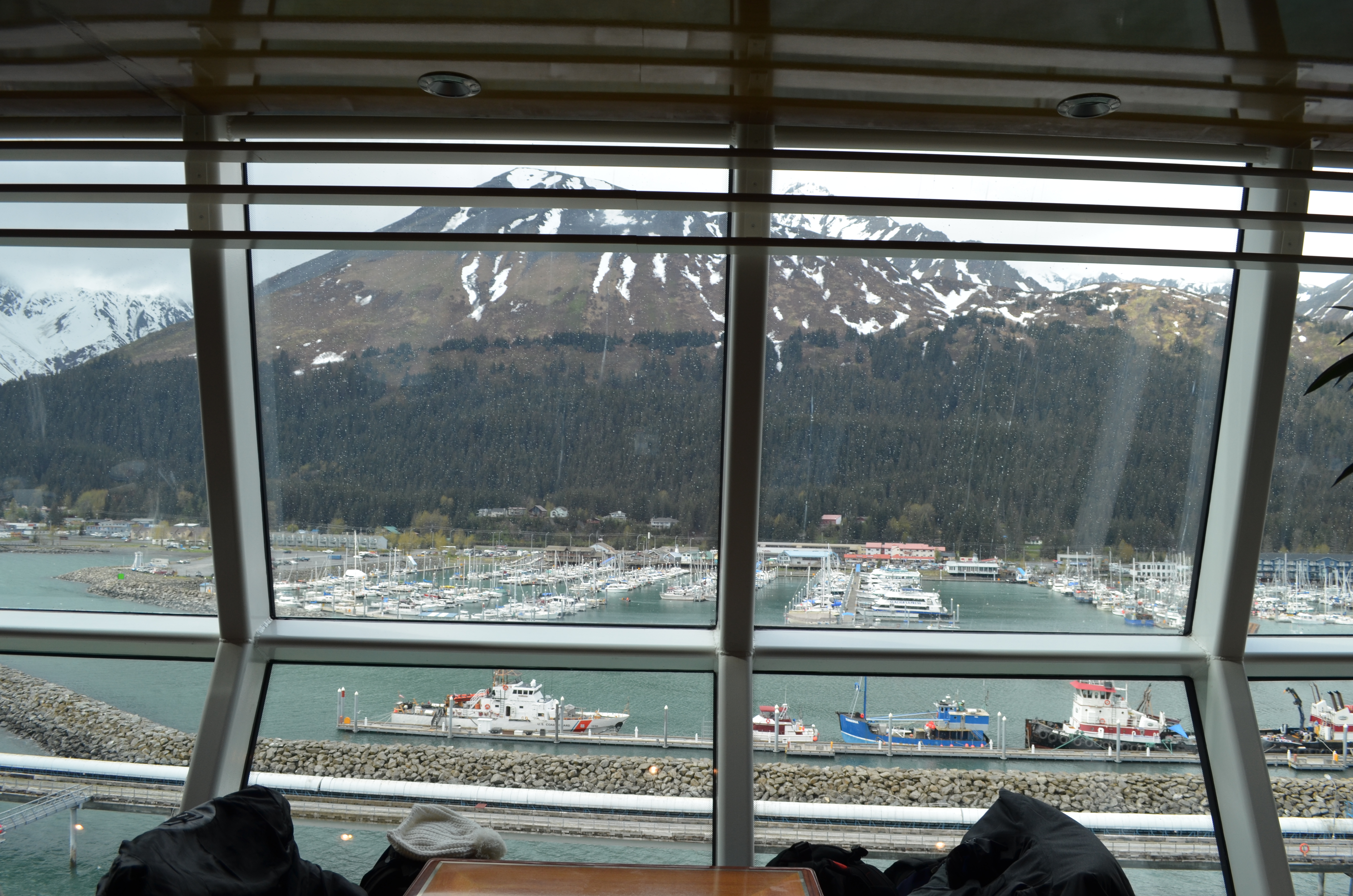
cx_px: 676
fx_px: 1013
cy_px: 448
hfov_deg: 67.5
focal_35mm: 27
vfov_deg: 47.7
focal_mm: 18
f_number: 6.3
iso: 200
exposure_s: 1/160
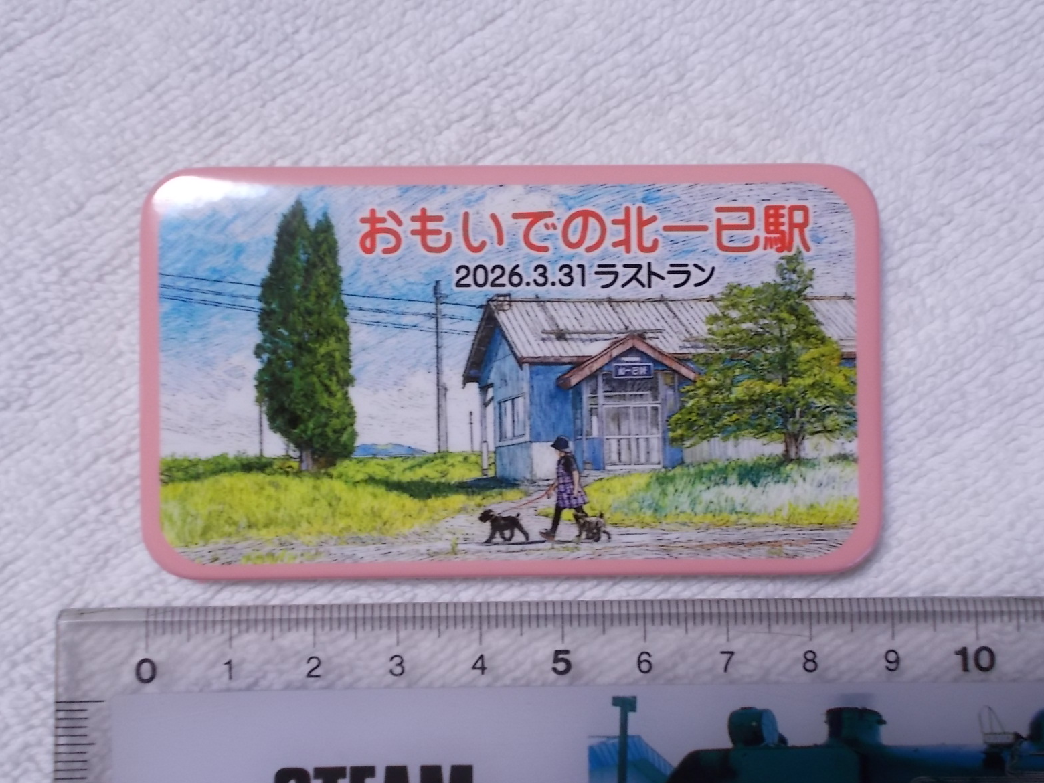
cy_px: 390
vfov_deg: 36.0
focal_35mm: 40
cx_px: 513
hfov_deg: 46.8
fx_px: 1206
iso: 200
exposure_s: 1/25
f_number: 3.9
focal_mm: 6.9
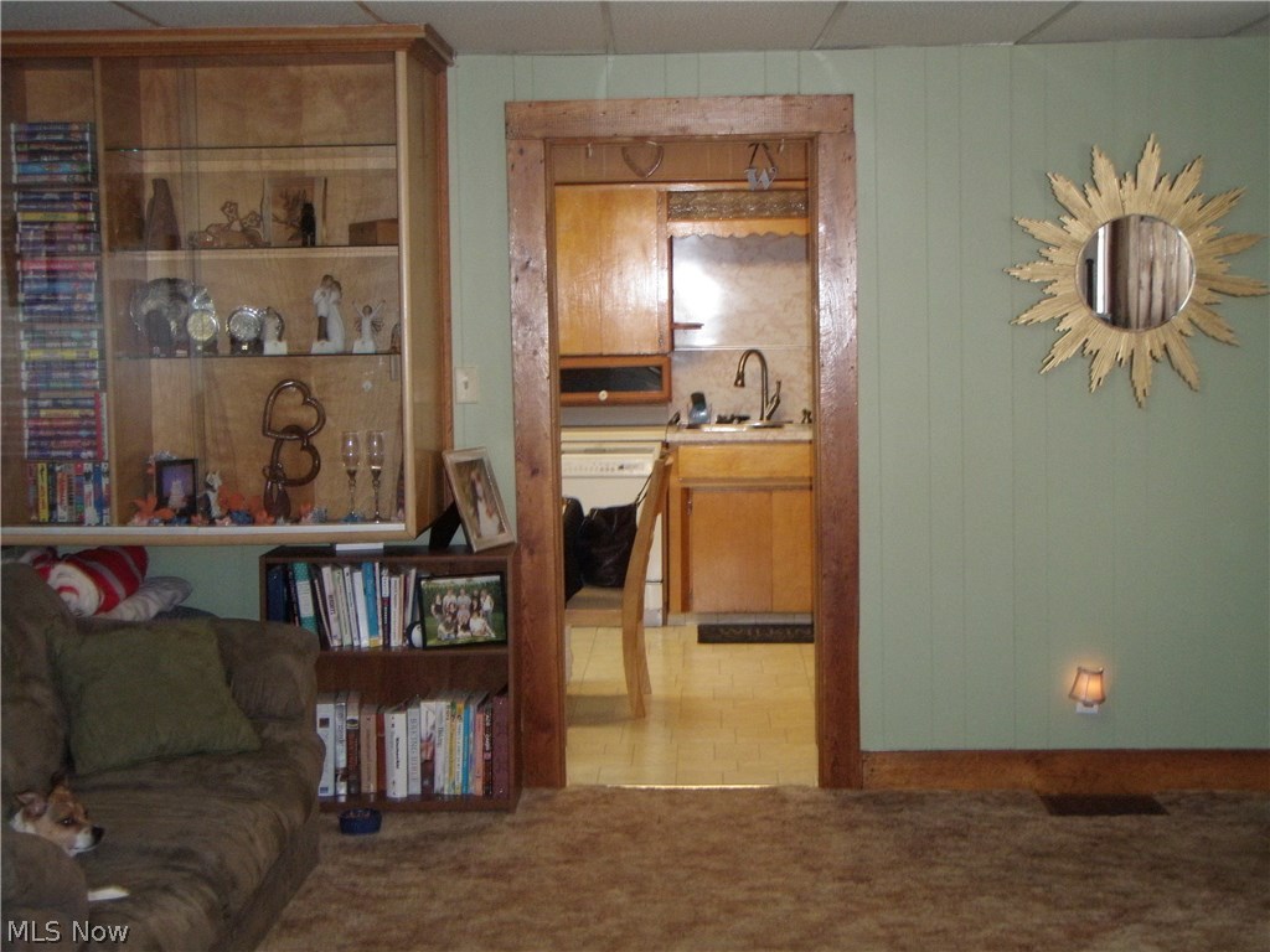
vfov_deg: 28.6
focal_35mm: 51
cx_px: 635
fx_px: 1871
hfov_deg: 37.5
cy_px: 476
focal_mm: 9.13
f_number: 4
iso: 400
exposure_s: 1/40
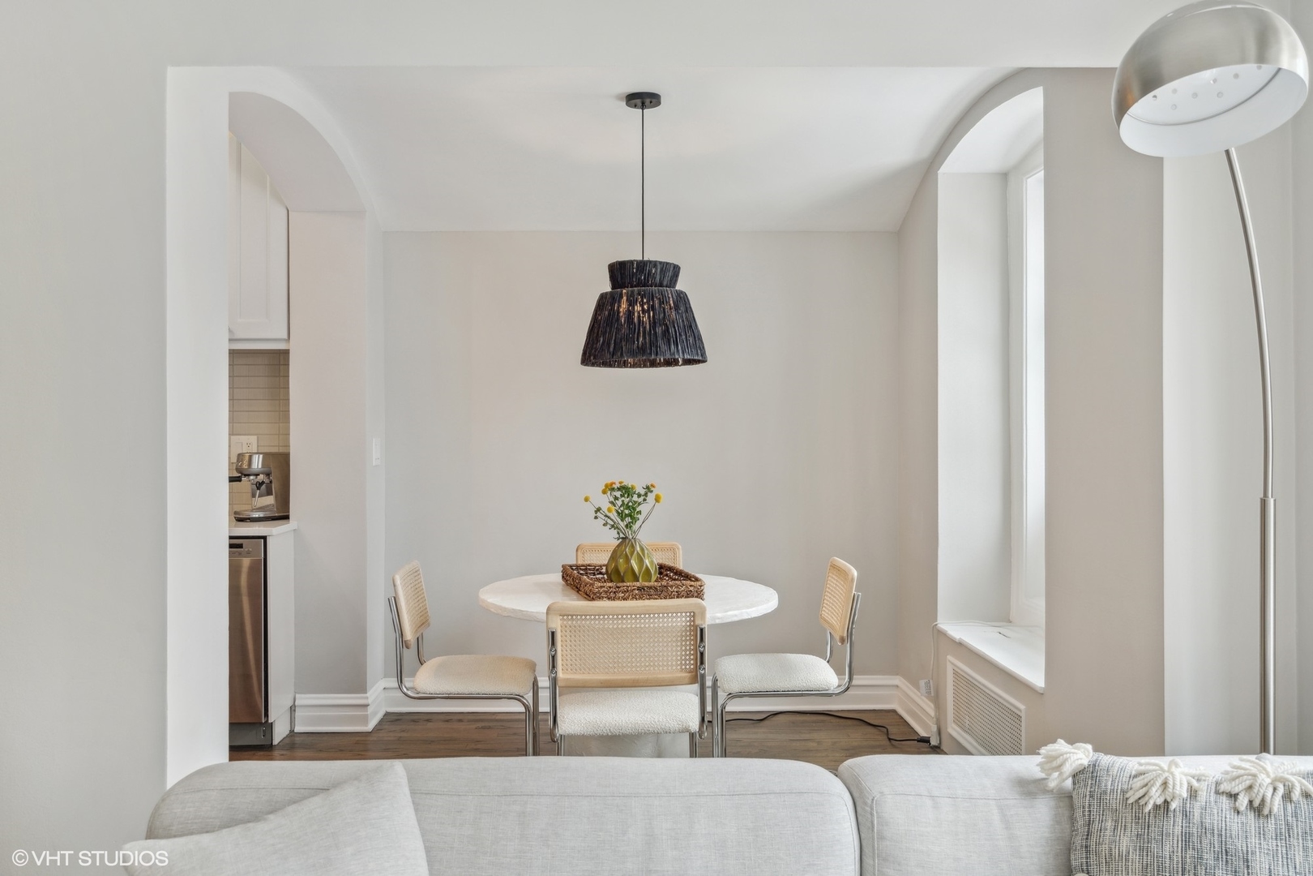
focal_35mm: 29
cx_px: 656
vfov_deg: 45.0
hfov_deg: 63.7
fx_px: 1058
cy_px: 438
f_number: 8
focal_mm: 29
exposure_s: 1/20
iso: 320
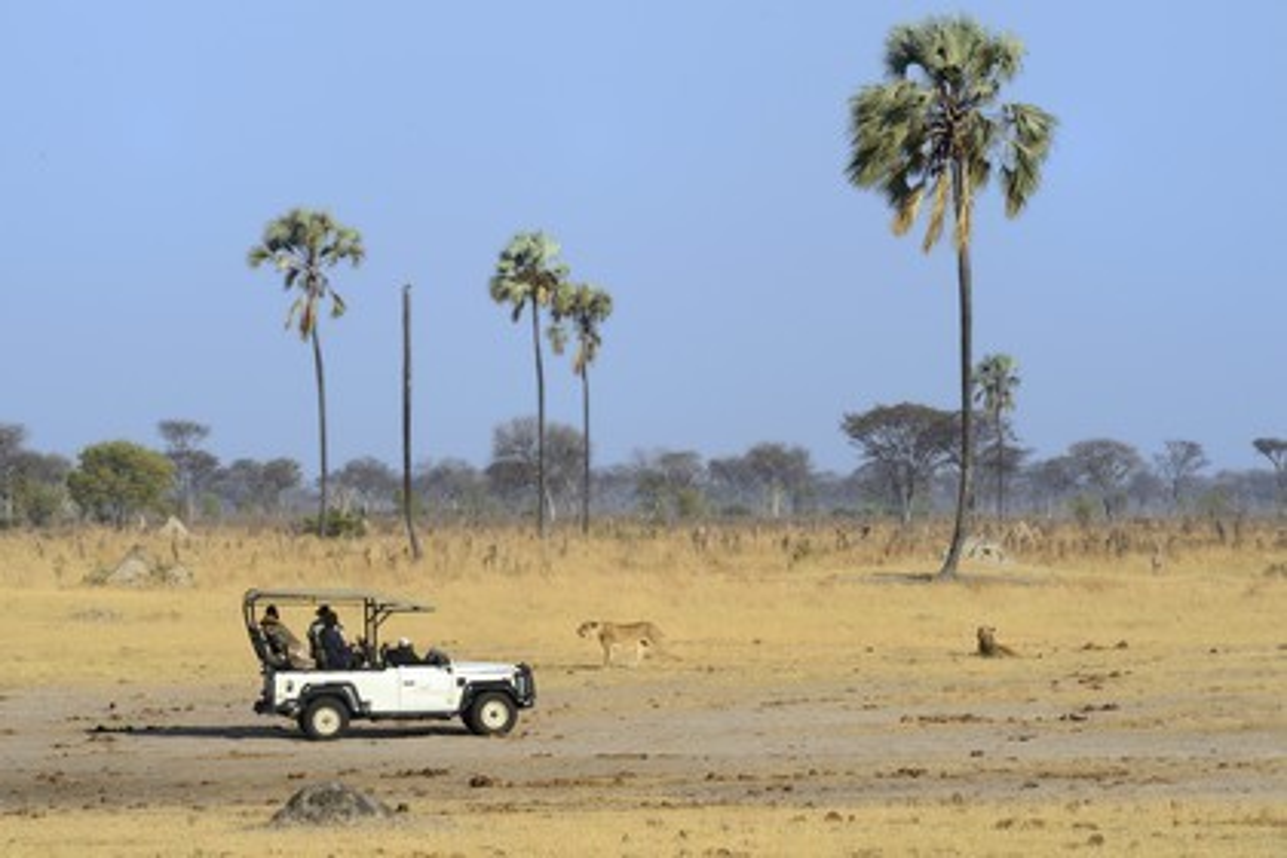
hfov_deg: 7.4
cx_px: 644
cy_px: 429
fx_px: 10009
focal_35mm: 280
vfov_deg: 4.9
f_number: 13
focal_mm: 280
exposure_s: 1/500
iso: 400
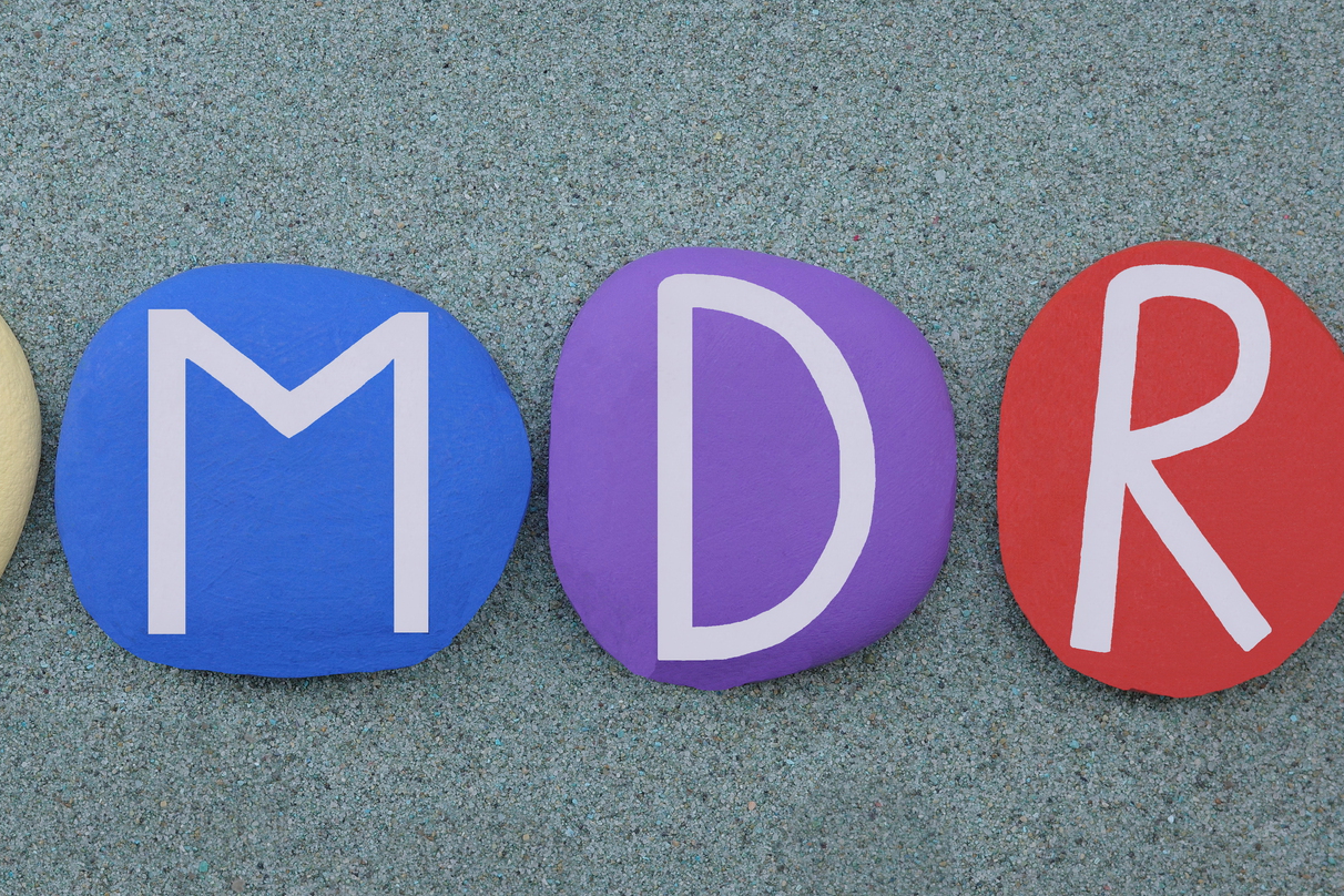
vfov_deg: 20.6
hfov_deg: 30.3
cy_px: 536
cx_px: 449
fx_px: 2464
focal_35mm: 66
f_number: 4
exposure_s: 1/250
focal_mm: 26
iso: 200
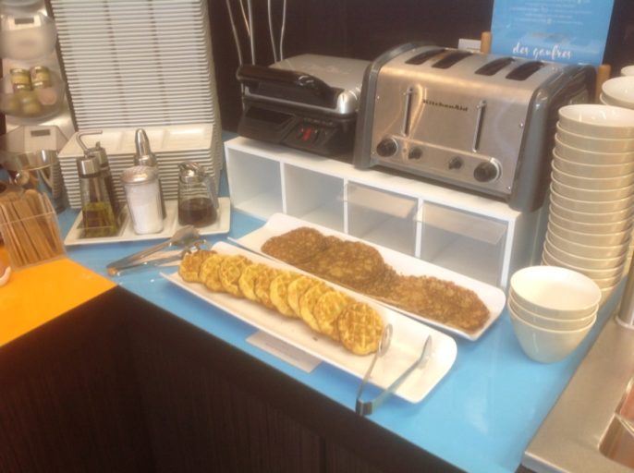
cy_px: 236
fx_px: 640
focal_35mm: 35
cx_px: 317
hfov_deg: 52.7
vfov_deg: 40.6
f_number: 2.4
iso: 80
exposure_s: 1/15
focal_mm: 4.28
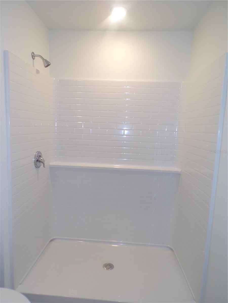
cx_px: 114
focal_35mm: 24
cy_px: 152
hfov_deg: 56.8
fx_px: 211
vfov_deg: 71.6
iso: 130
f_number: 3
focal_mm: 4.3
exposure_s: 1/34
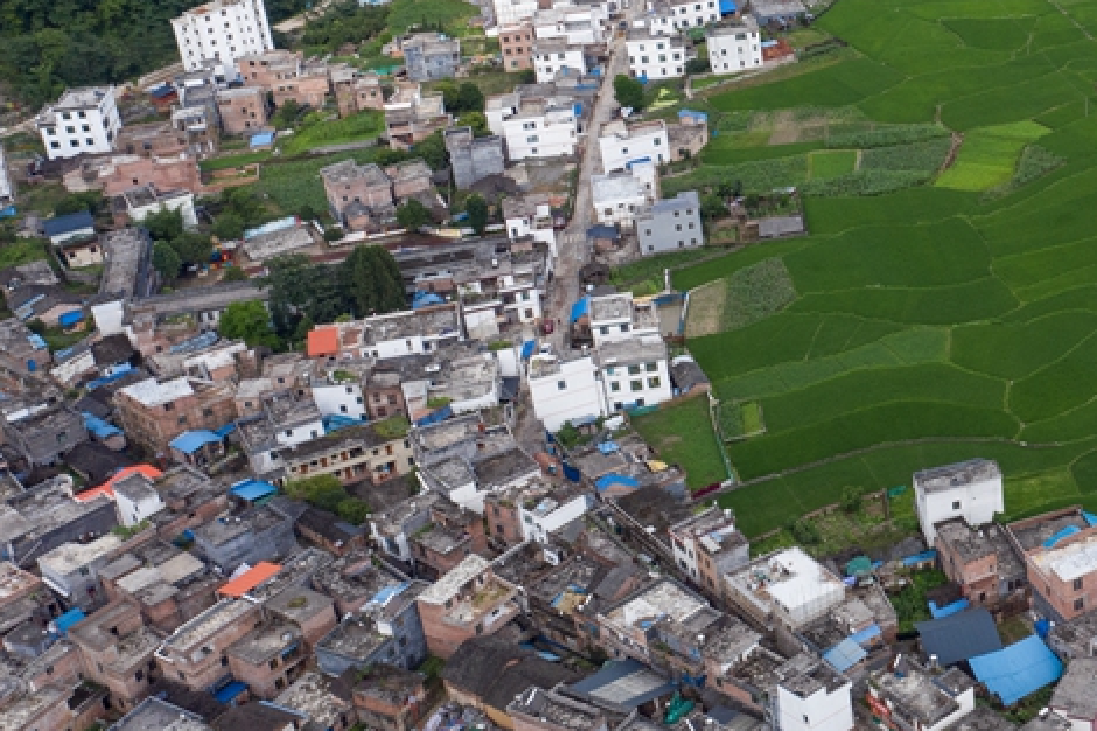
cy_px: 264
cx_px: 1165
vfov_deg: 22.2
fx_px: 1858
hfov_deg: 30.0
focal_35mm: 61
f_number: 5.6
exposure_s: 1/400
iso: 100
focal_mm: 10.26
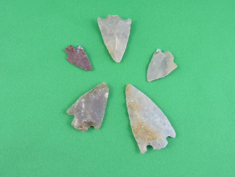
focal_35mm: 30
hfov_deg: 60.0
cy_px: 88
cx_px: 118
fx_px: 204
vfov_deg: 46.8
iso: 720
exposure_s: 1/125
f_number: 3.5
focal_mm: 5.4
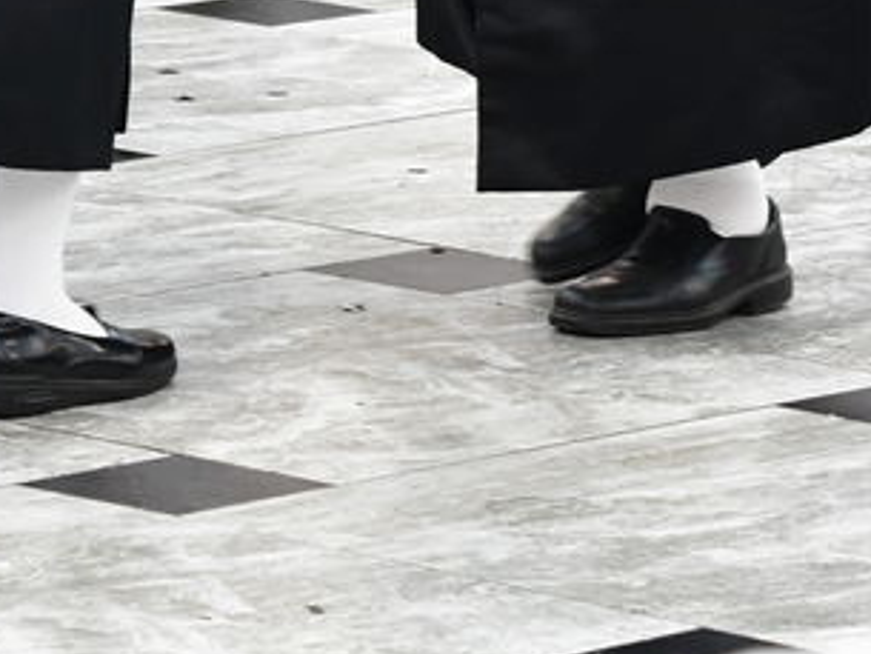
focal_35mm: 344
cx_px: 360
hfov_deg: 5.8
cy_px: -647
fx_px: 8659
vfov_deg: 4.3
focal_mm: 78
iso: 2000
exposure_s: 1/100
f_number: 5.6
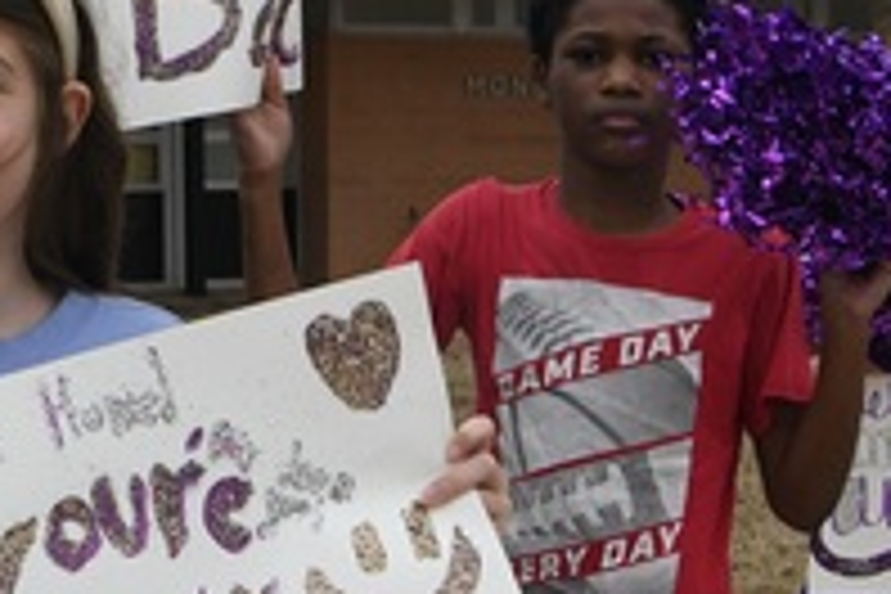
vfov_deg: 11.0
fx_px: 3069
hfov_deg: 16.5
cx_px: 351
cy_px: 583
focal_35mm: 124
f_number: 7.1
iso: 1250
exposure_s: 1/1250
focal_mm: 24
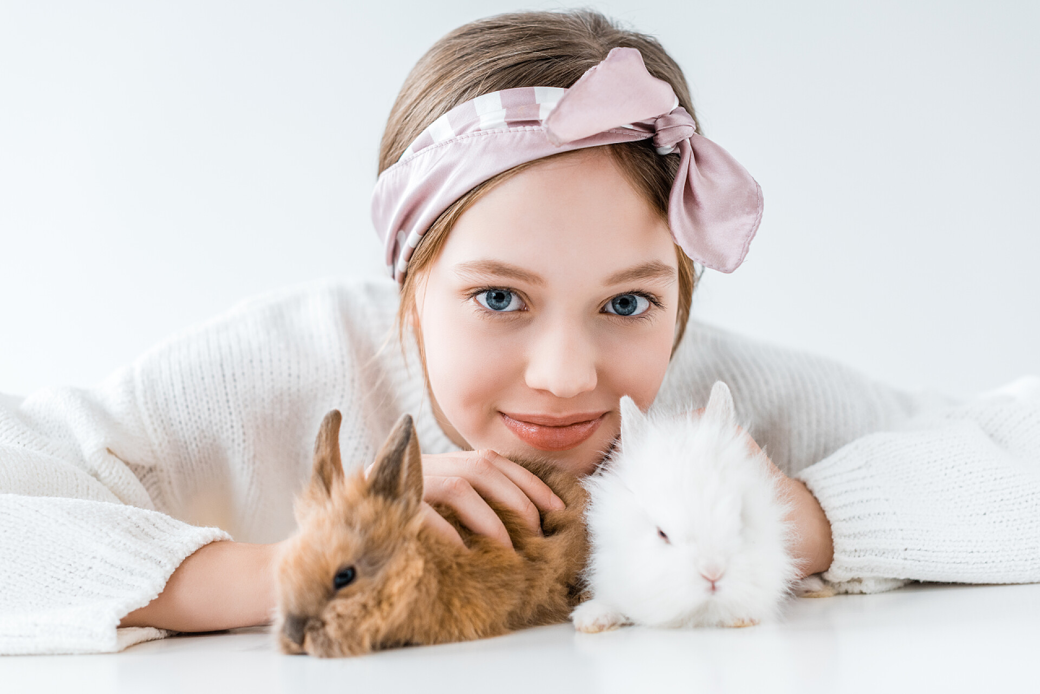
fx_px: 1445
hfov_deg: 39.6
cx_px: 520
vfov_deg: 27.0
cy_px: 347
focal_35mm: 50
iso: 400
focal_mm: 50
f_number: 3.2
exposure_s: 1/160
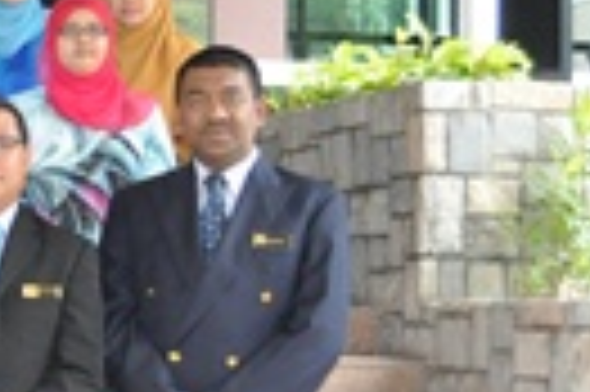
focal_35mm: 126
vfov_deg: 10.8
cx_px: -486
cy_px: 324
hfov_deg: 14.3
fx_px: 2062
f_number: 5.6
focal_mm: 22
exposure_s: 1/30
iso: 800
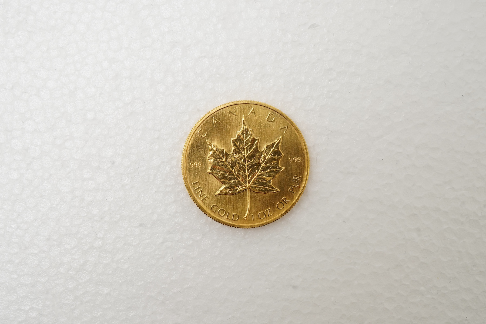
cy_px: 162
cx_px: 243
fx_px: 608
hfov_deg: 43.6
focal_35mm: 45
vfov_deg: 29.9
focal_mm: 30
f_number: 16
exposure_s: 1/125
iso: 800
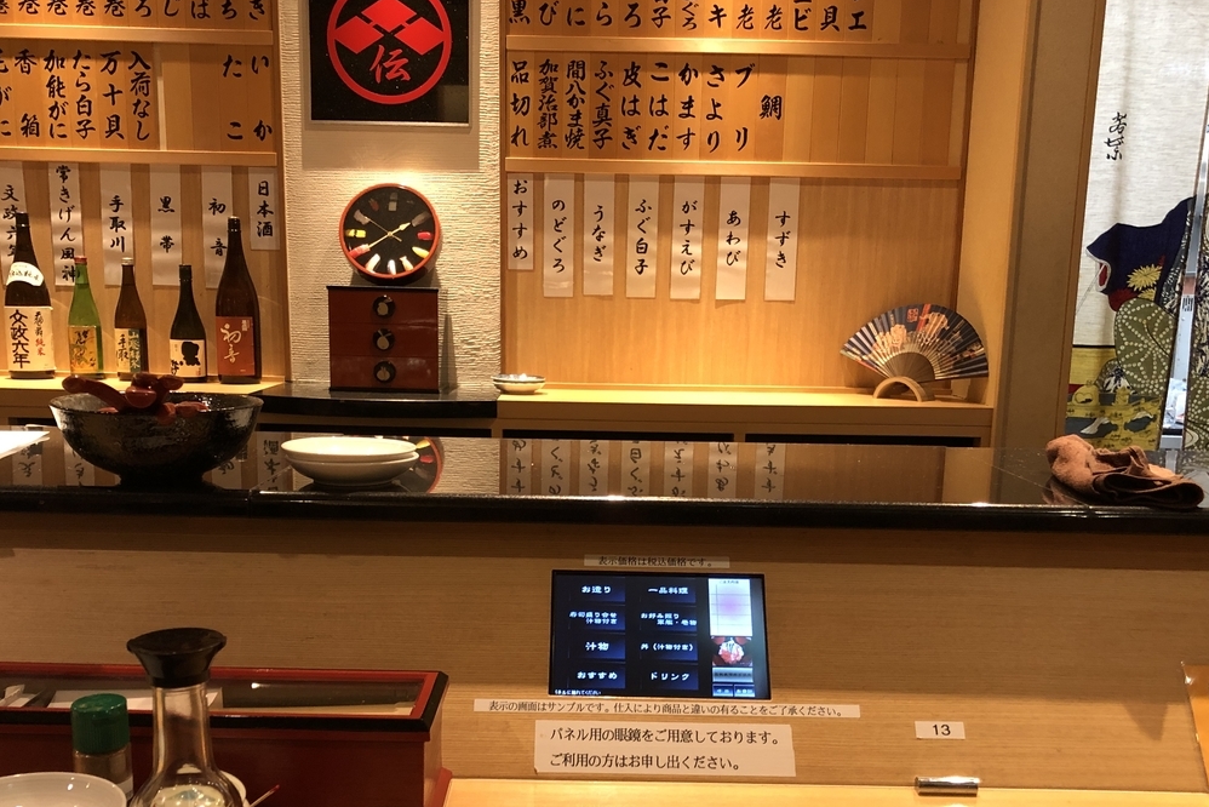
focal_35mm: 35
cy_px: 515
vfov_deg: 37.6
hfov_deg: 54.4
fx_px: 1176
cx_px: 572
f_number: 1.8
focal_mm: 4
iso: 64
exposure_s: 1/15
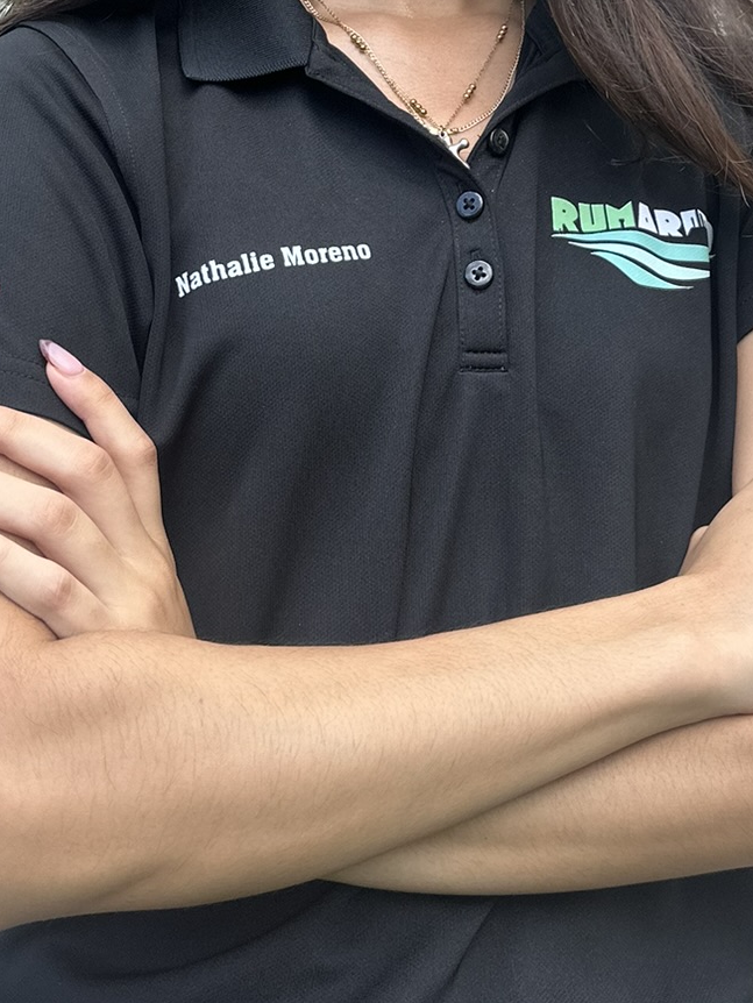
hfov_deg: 25.7
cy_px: 129
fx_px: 1652
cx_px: 425
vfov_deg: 32.3
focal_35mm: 57
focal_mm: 6.86
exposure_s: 1/638
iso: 80
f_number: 1.78
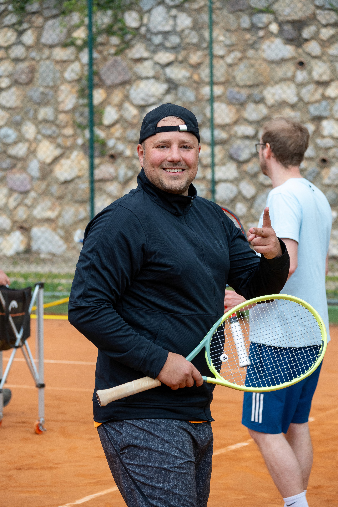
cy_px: 254
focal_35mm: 130
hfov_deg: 10.5
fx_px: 1838
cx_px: 169
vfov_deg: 15.7
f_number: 5
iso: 640
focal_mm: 87
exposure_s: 1/640
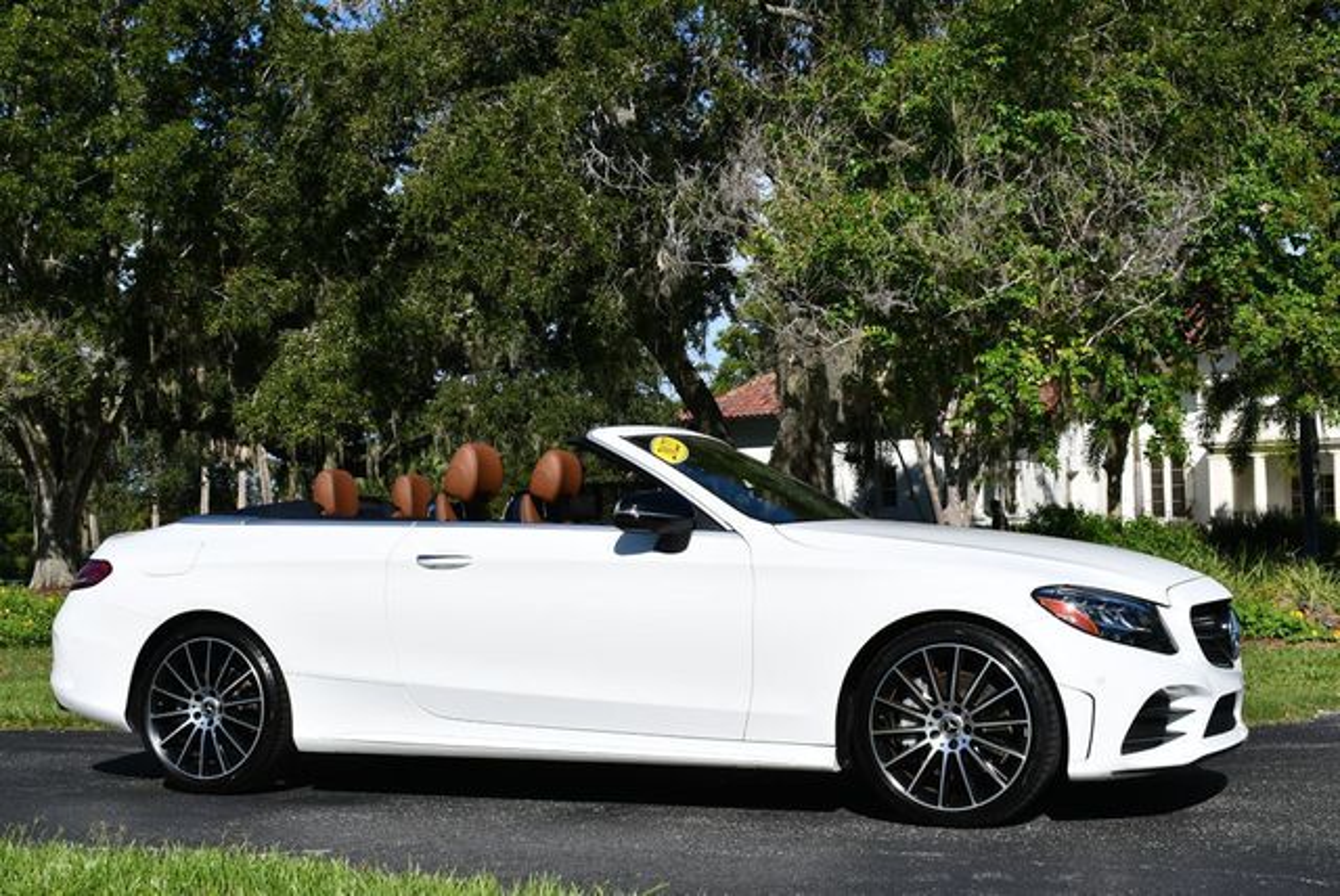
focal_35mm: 52
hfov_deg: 38.2
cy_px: 448
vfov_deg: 26.0
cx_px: 670
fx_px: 1937
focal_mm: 26
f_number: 9
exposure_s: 1/320
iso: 100
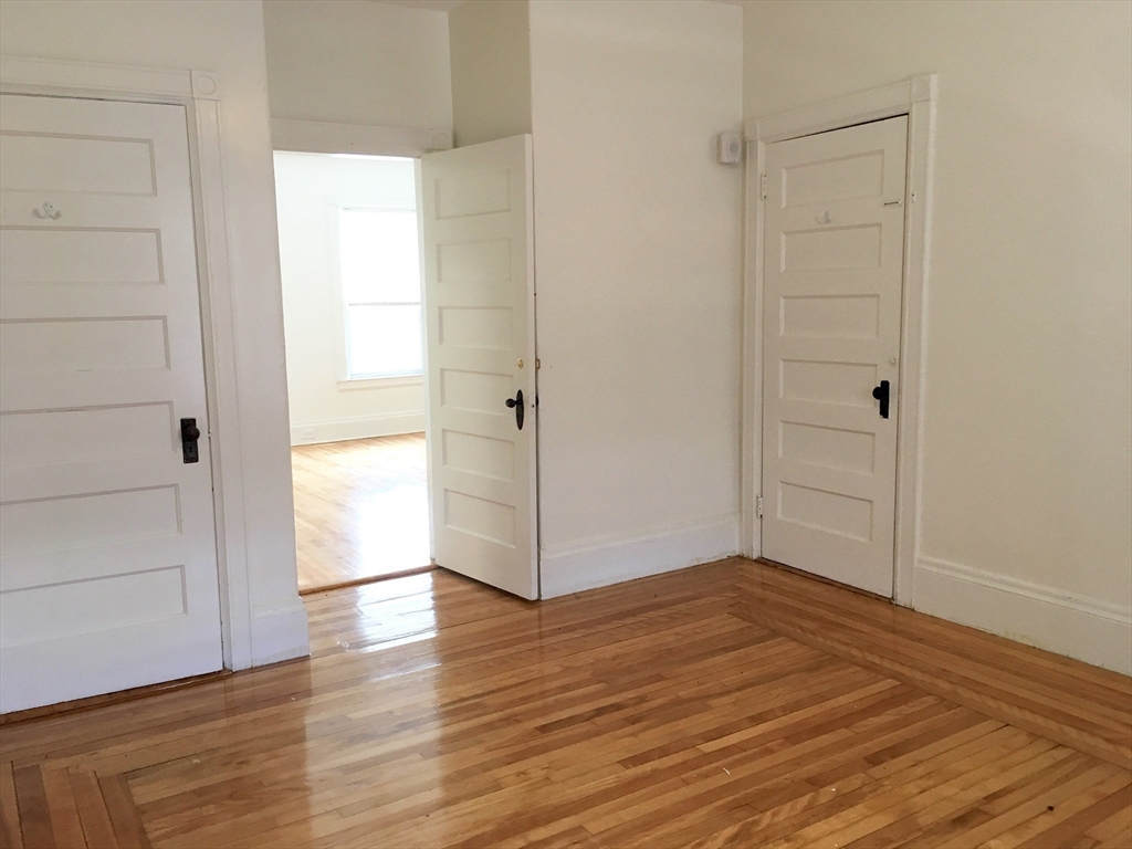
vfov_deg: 48.2
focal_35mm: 29
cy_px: 424
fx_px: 948
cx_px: 566
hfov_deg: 61.7
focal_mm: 4.15
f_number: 2.2
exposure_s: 1/30
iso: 80
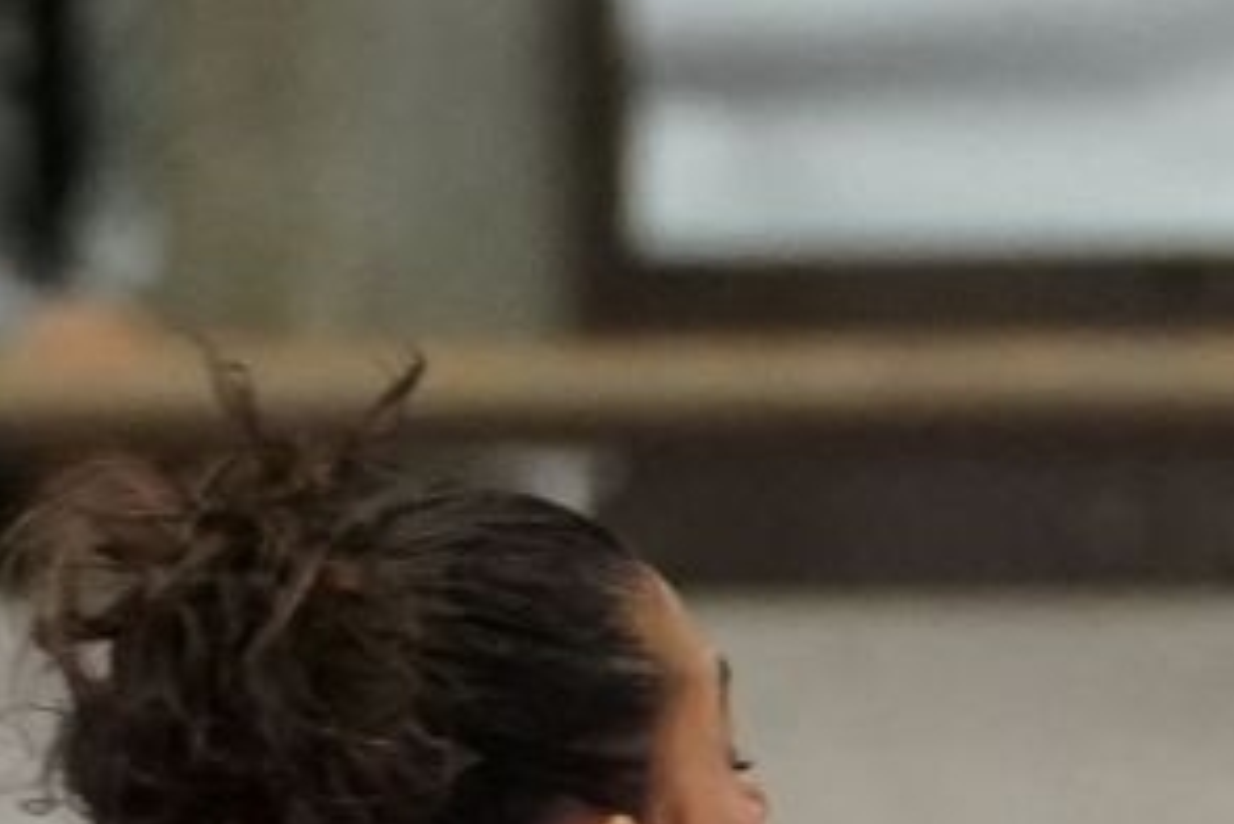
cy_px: 1631
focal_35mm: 1153
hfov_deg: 1.8
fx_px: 39540
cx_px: 2221
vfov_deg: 1.2
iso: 3200
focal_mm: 126
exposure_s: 1/1000
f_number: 2.8
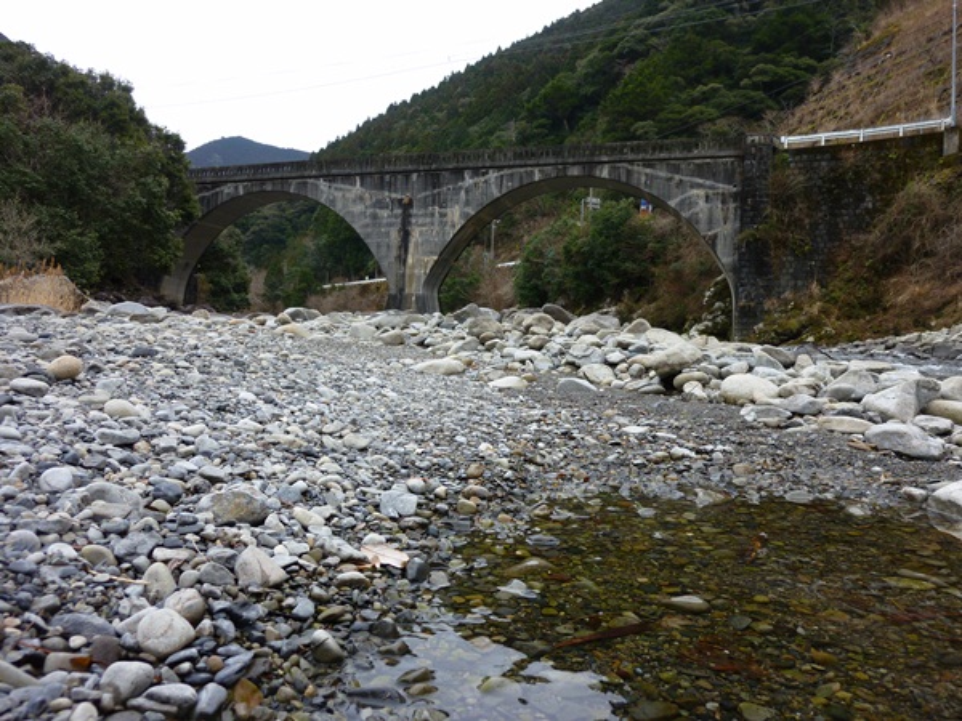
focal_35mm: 25
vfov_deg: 54.9
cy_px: 360
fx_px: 695
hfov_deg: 69.4
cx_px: 481
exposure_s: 1/160
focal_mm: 4.5
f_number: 3.3
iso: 80
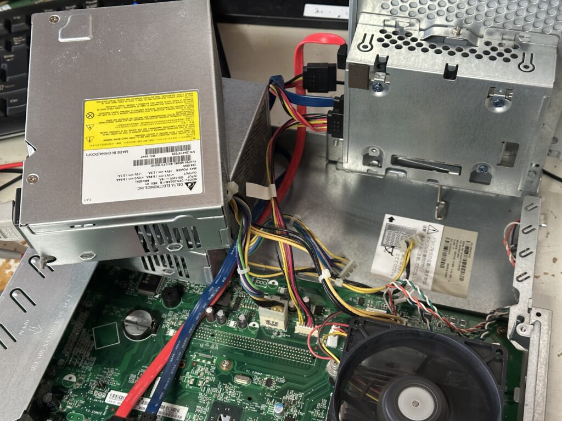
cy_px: 210
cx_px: 281
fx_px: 779
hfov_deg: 39.7
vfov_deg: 30.3
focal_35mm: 48
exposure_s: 1/33
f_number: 1.78
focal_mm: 6.86
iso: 400
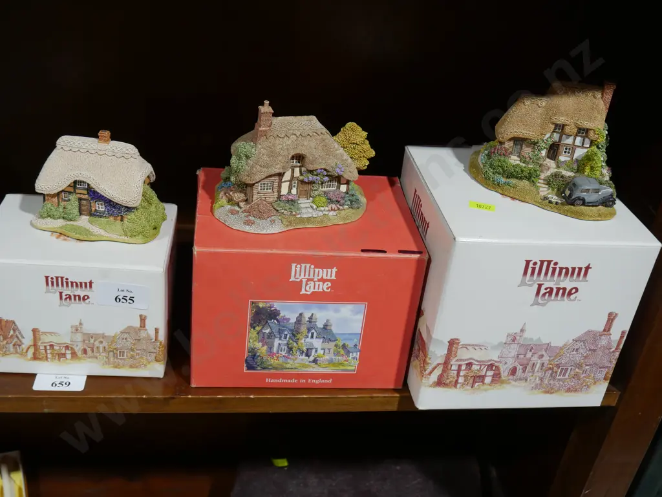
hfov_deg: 46.8
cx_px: 331
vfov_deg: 36.0
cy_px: 248
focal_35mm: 40
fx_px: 765
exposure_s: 1/60
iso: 400
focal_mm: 20
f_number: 4.5
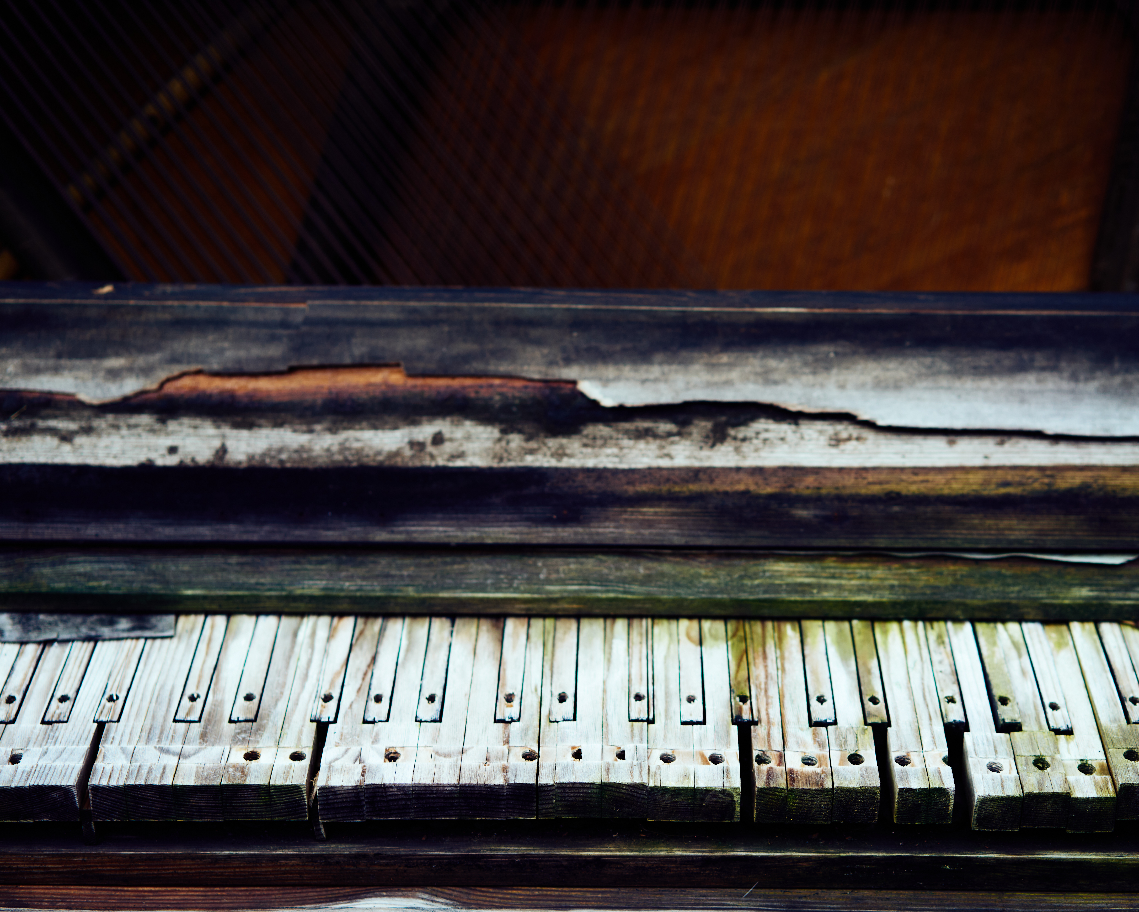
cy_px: 456
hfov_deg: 30.4
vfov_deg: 24.6
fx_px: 2090
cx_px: 653
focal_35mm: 62
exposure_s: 1/250
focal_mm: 55
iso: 200
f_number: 2.5
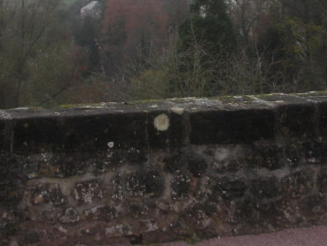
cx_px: 161
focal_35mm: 97
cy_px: -2
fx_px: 917
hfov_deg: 20.2
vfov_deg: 15.0
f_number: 3
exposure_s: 1/152
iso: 50
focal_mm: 5.8
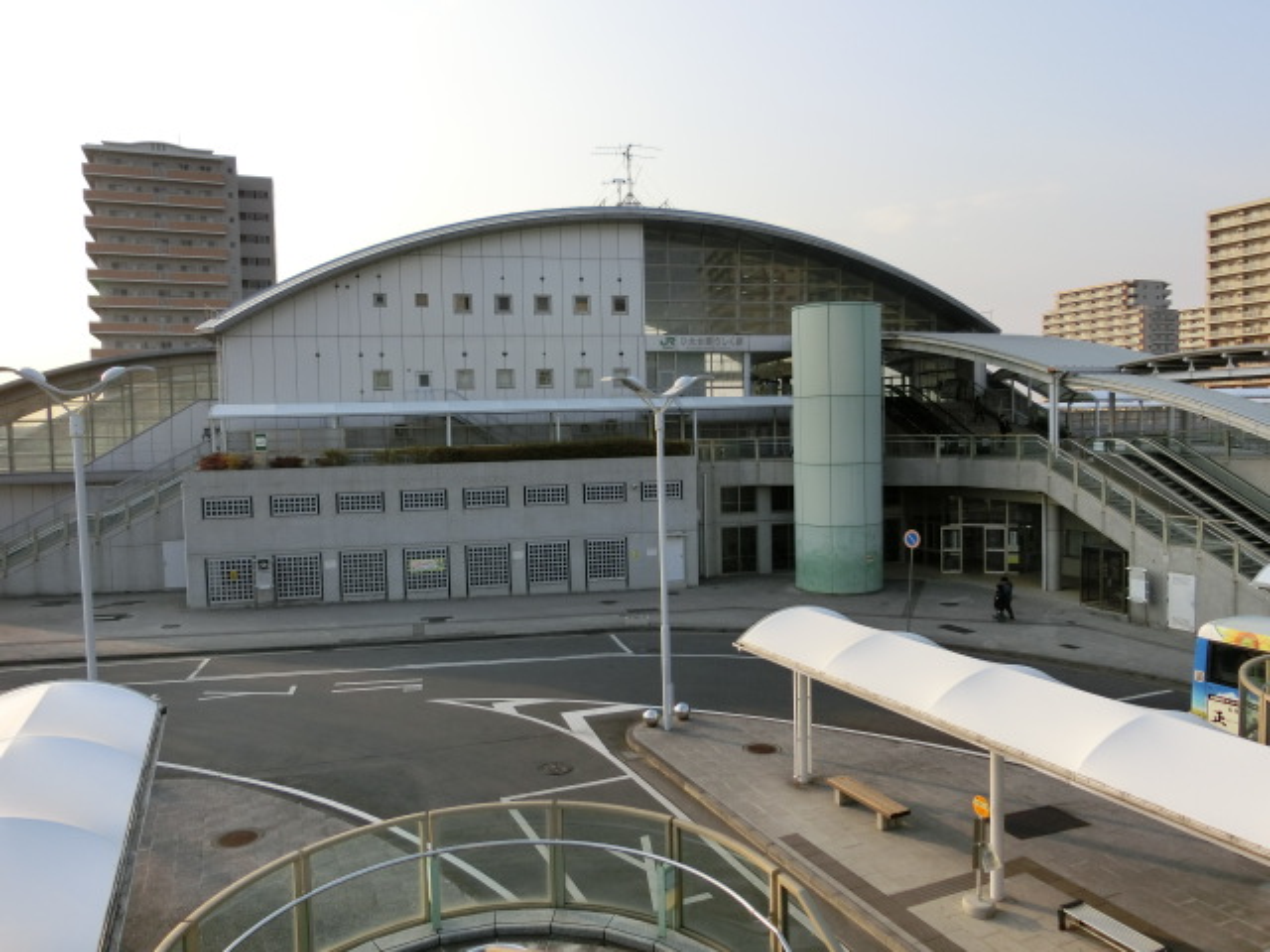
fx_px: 917
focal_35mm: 25
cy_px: 476
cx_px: 635
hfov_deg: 69.4
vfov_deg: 54.9
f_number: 3.5
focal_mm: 4.5
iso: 80
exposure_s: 1/500
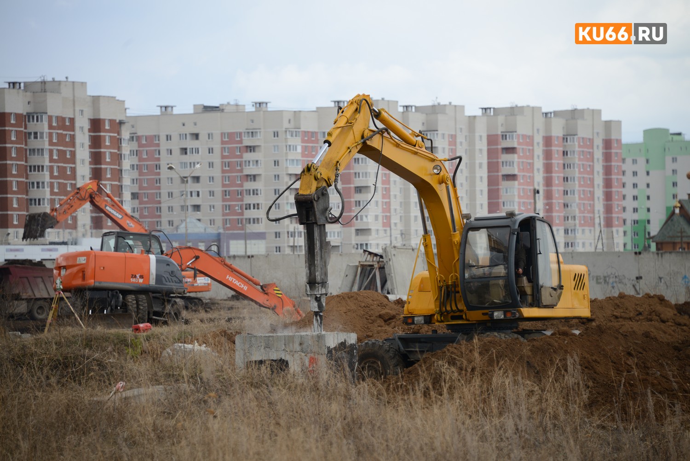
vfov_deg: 6.9
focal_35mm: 200
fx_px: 3834
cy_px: 230
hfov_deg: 10.3
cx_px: 345
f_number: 5.6
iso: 200
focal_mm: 200
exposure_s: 1/400
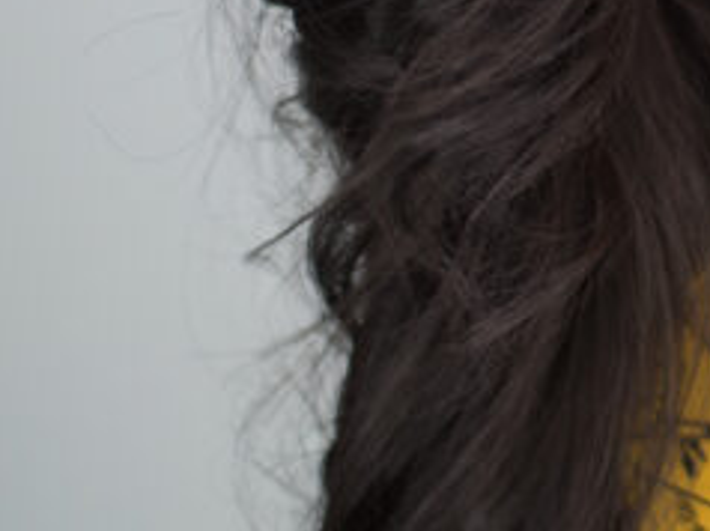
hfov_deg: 9.2
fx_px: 4241
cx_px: 1205
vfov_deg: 7.0
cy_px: -309
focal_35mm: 207
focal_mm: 50
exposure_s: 1/320
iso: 100
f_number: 1.8
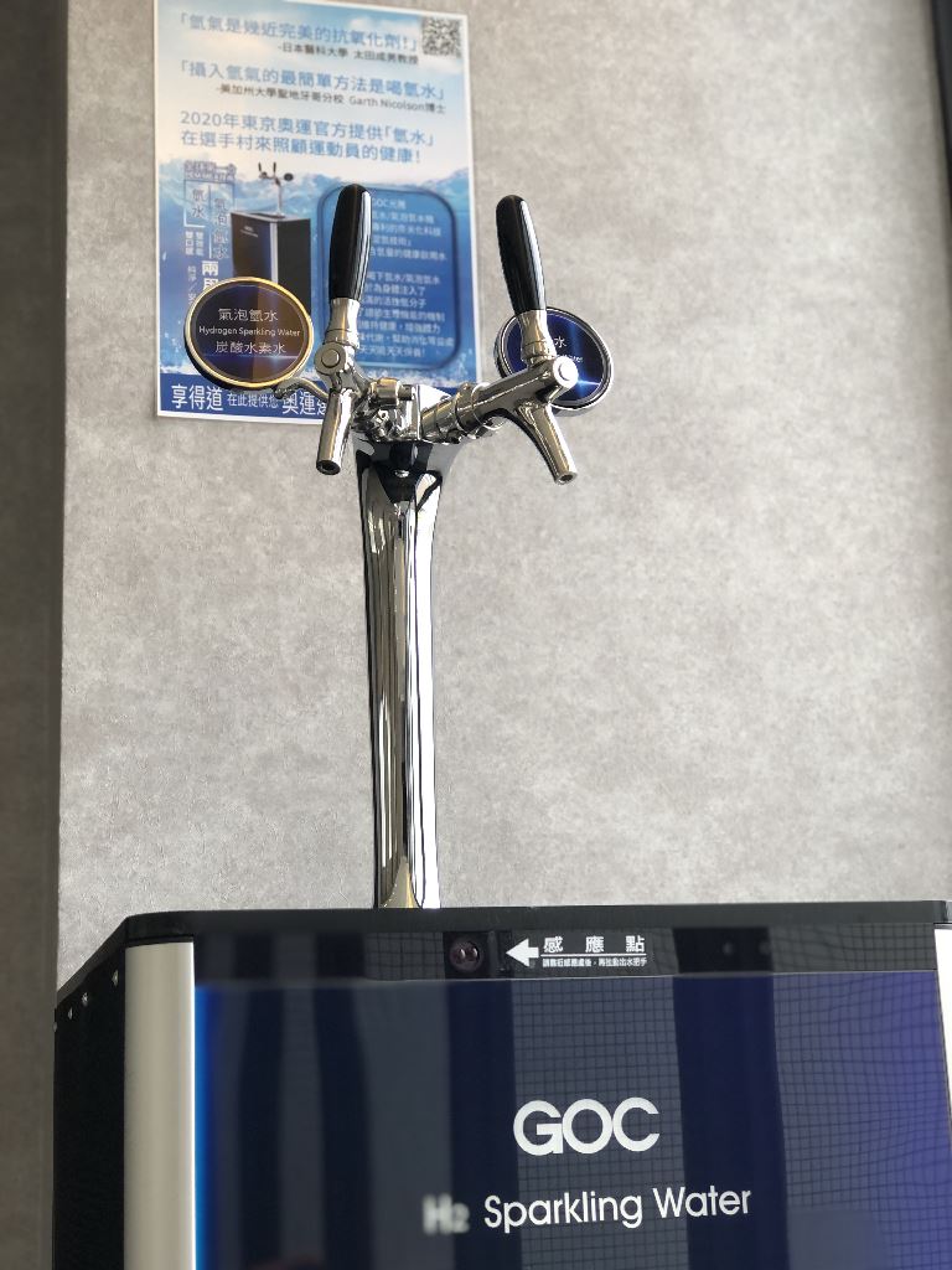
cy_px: 635
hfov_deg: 25.7
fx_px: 2090
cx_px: 476
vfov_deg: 33.8
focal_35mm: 57
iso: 20
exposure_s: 1/30
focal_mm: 6.6
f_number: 2.8
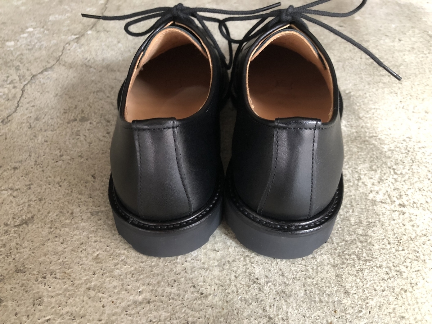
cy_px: 162
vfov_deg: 49.7
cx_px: 216
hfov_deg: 63.4
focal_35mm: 28
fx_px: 349
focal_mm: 4
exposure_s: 1/6
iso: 100
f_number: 1.8
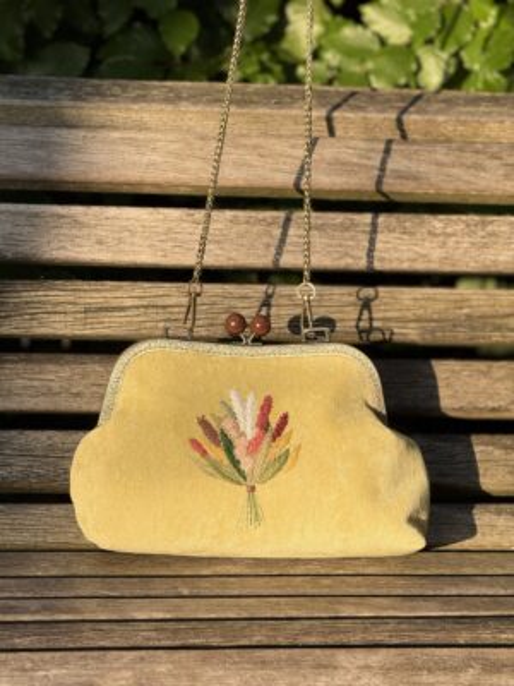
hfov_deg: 12.3
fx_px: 2376
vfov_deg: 16.4
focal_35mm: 120
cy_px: 343
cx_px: 257
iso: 50
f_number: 2.8
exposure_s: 1/314
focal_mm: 15.66
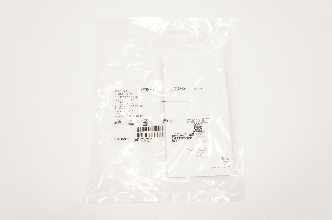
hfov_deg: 55.2
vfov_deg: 38.3
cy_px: 110
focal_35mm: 34
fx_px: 318
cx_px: 166
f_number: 5.6
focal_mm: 23
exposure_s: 1/80
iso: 400
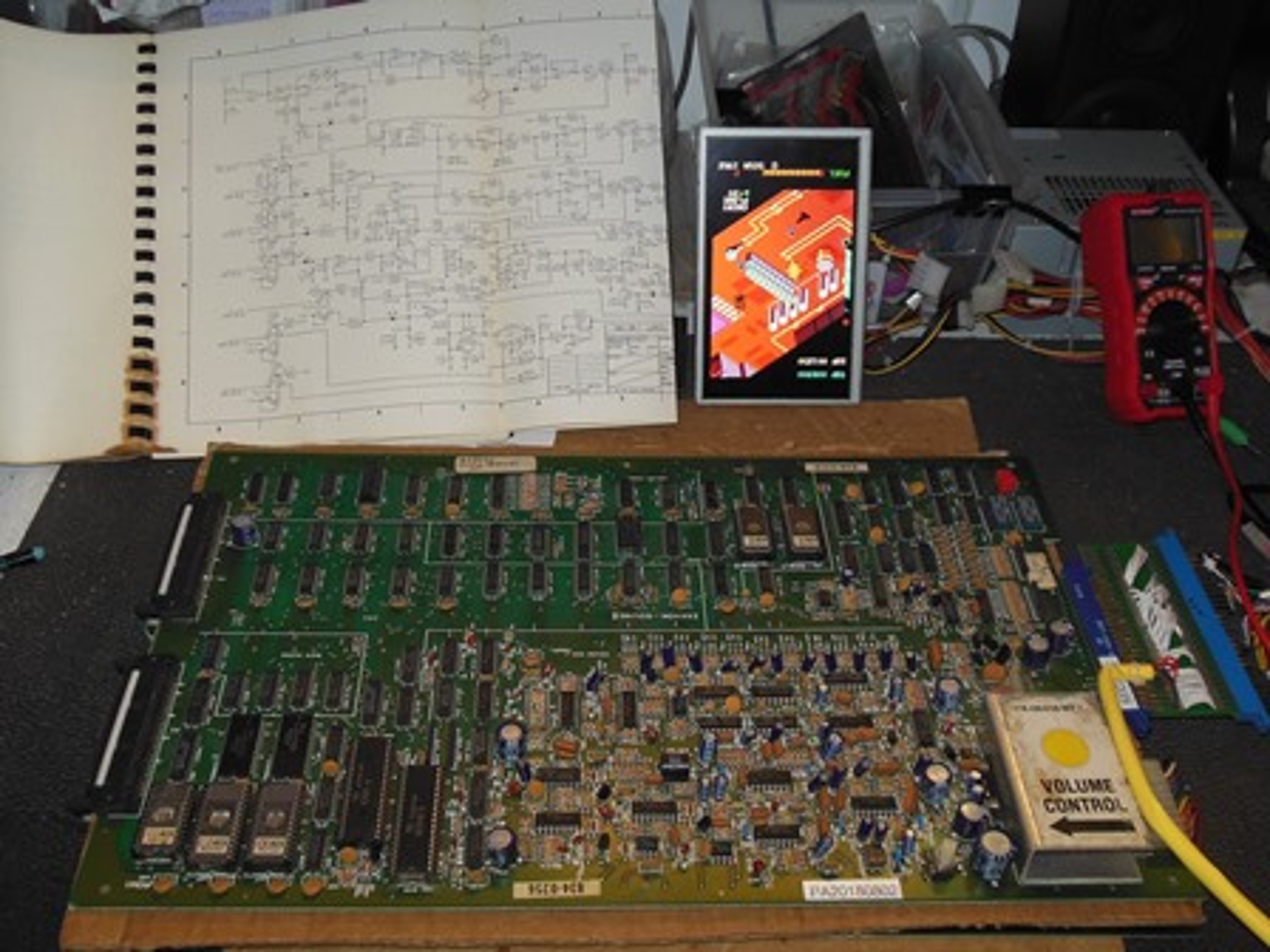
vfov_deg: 54.9
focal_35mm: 25
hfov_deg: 69.4
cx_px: 635
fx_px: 917
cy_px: 476
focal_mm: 4.5
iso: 125
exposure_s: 1/25
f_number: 3.2
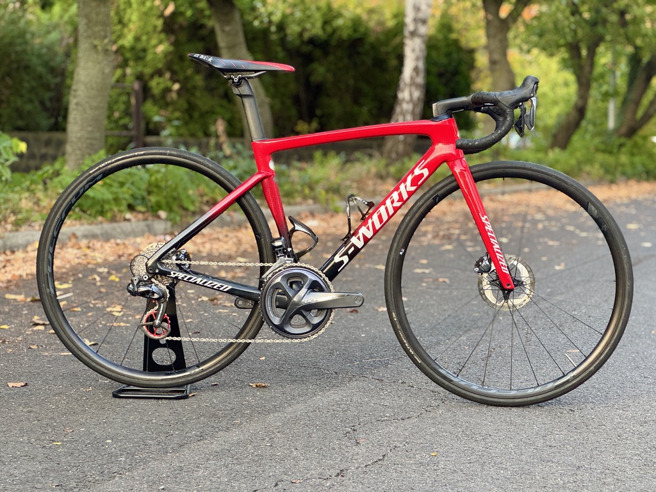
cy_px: 246
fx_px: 1459
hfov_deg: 25.3
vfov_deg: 19.1
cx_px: 328
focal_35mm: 77
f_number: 2.8
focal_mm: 9
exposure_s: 1/62
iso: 200
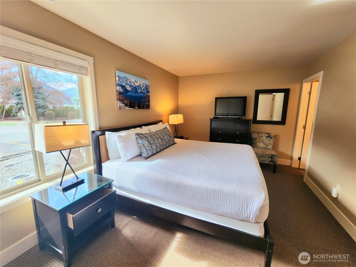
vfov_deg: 89.9
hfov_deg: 106.2
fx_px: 134
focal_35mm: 13
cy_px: 134
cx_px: 178
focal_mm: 2.2
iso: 50
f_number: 2.2
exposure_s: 1/60.2
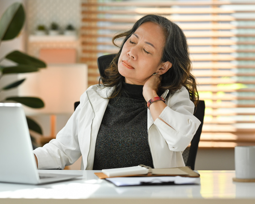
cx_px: 109
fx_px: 732
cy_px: 101
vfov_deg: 15.8
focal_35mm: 97
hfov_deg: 19.8
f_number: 2.2
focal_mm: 85
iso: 640
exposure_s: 1/1600
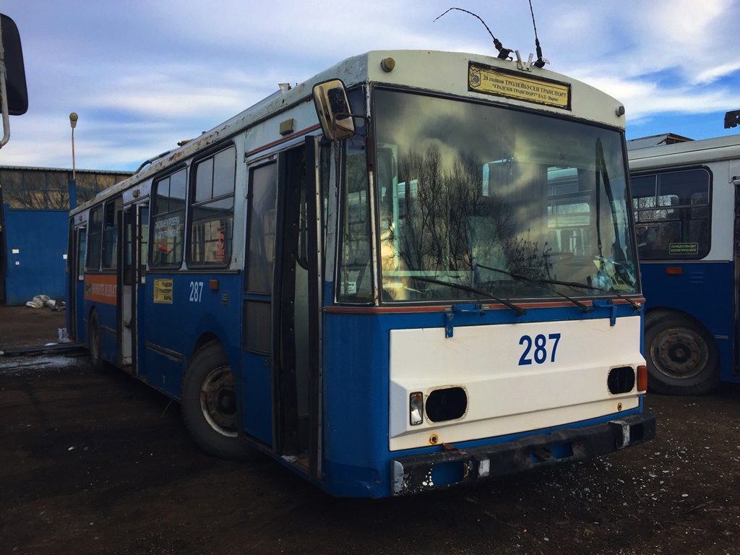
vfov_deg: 48.2
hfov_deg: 61.7
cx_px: 370
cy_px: 278
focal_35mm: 29
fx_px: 620
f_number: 2.2
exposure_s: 1/706
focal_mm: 4.15
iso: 32
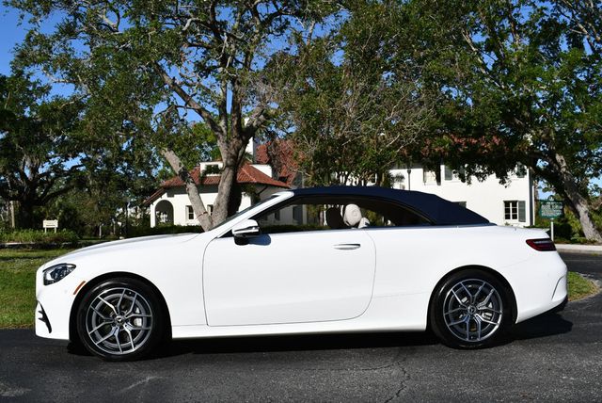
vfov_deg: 33.5
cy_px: 202
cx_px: 301
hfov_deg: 48.4
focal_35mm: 40
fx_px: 669
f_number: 10
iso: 100
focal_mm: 20
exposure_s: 1/400
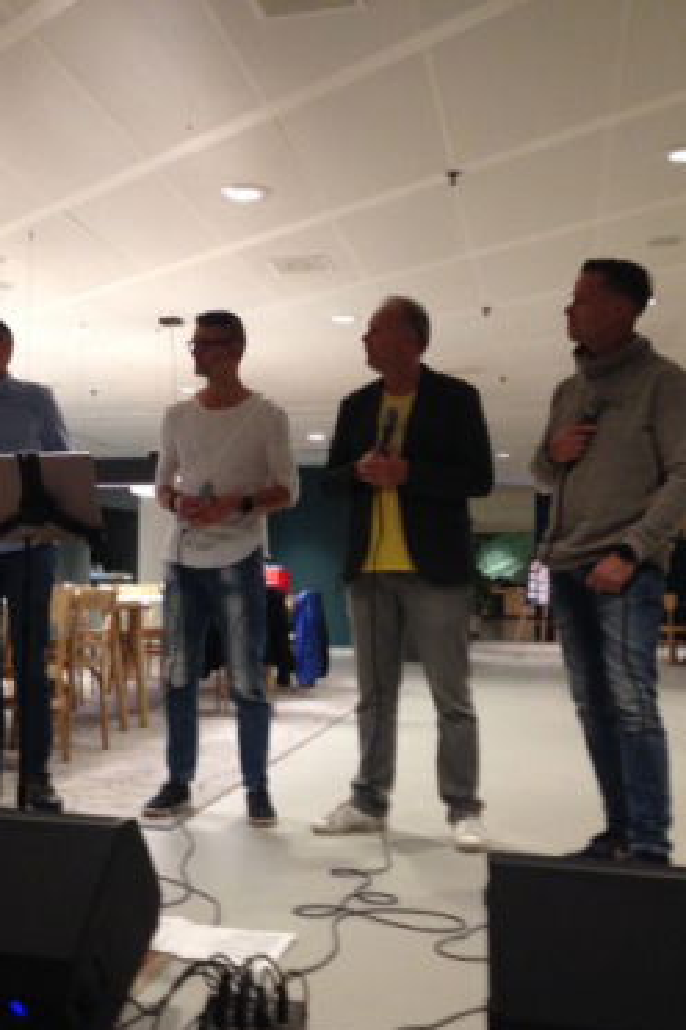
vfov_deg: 42.7
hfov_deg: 28.7
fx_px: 1315
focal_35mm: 46
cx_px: 158
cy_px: 516
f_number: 2.4
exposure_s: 1/20
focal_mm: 4.12
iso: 200
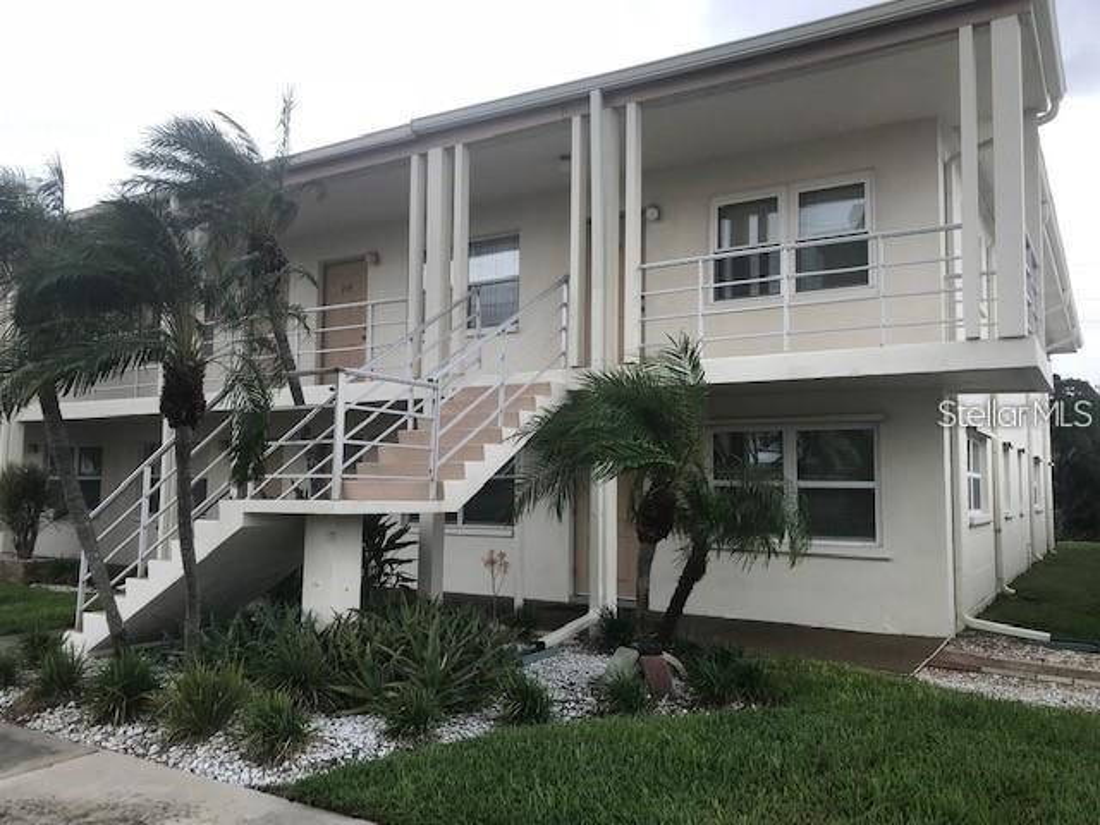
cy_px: 412
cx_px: 550
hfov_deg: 63.4
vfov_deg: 49.7
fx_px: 890
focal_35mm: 28
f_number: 1.8
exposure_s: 1/484
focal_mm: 3.99
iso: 20
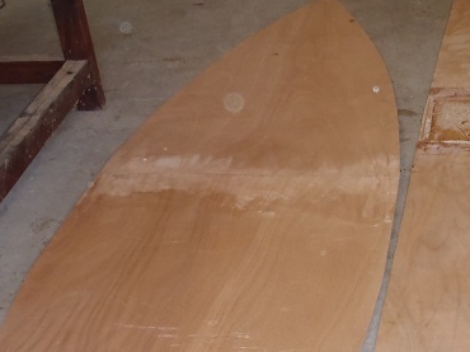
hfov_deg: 28.6
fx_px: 882
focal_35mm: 65
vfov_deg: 22.3
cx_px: 427
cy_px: 273
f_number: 3.9
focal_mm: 5
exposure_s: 1/30
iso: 200
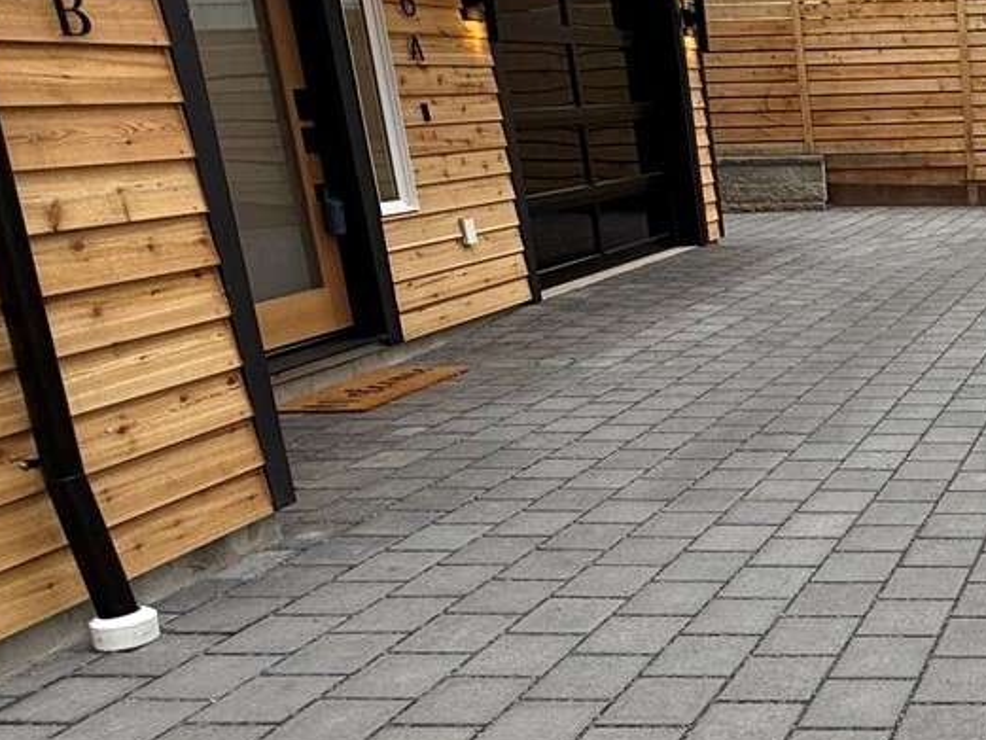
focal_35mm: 43
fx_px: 1225
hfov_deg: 34.0
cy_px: 388
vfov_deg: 33.6
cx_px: 1224
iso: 50
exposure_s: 1/249
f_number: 2.2
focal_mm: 2.22
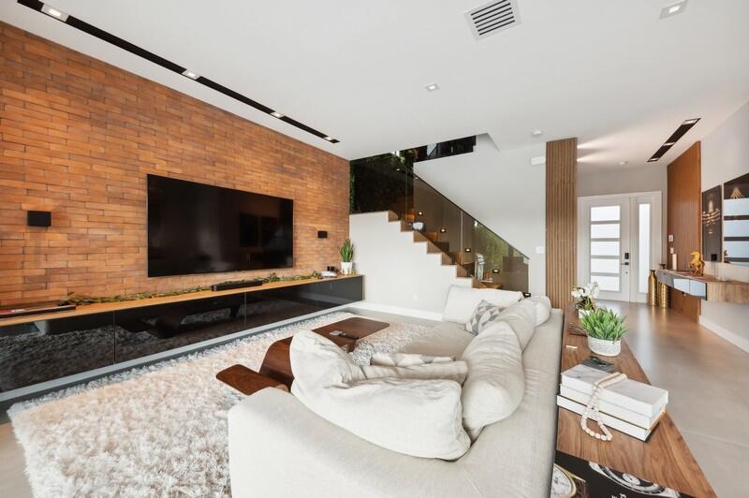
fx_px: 291
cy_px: 249
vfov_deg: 81.1
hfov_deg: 104.3
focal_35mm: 14
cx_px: 374
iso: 100
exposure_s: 1/5
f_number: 8
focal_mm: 14
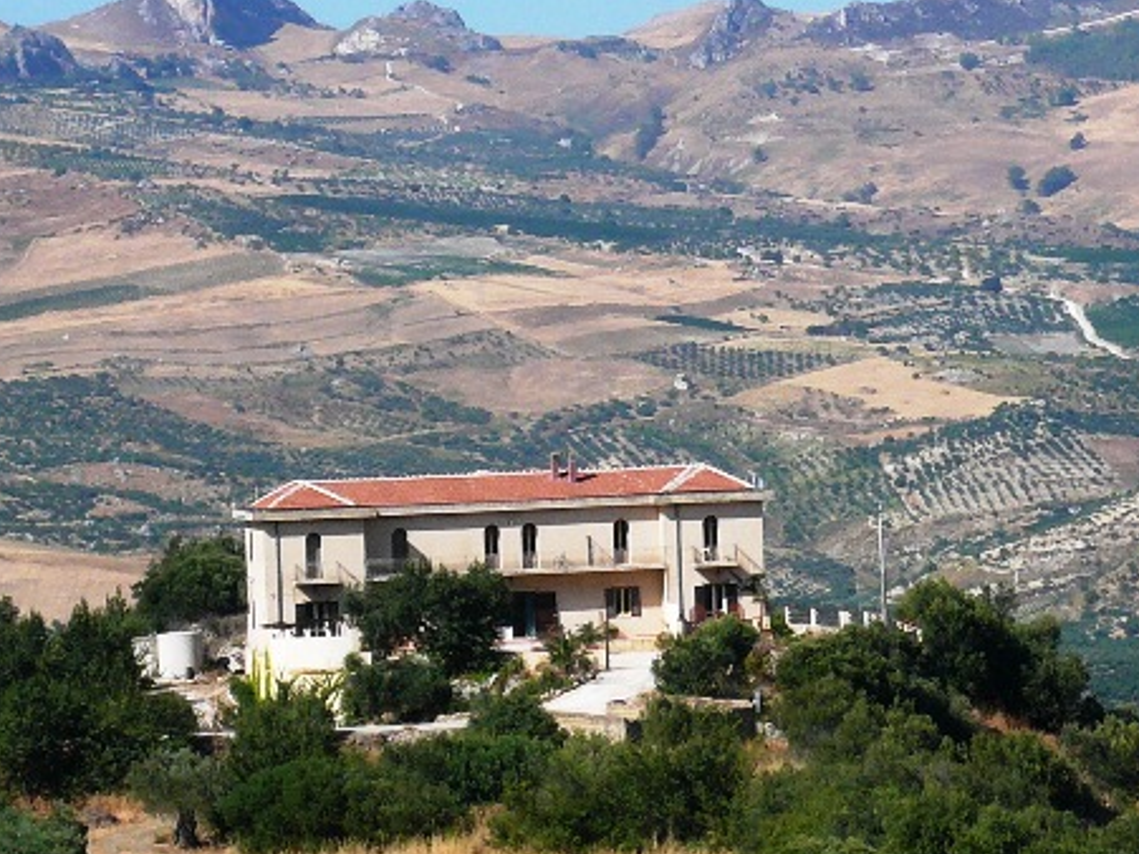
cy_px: 442
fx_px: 7138
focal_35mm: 217
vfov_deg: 6.8
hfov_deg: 9.1
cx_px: 647
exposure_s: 1/640
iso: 100
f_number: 5.6
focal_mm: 16.8
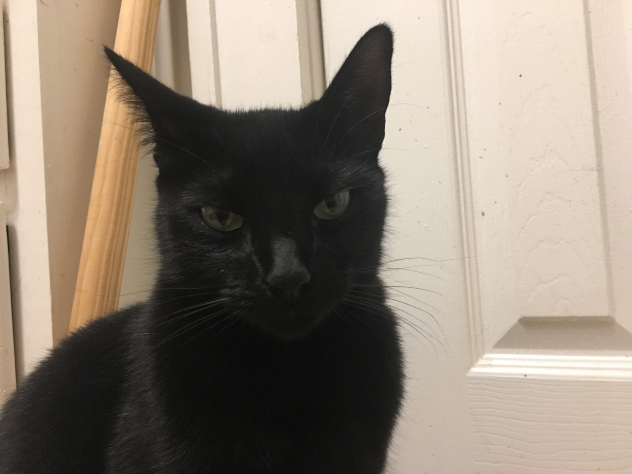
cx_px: 316
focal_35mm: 29
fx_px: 529
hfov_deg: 61.7
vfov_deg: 48.2
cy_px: 237
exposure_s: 1/8
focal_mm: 4.15
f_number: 2.2
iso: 80
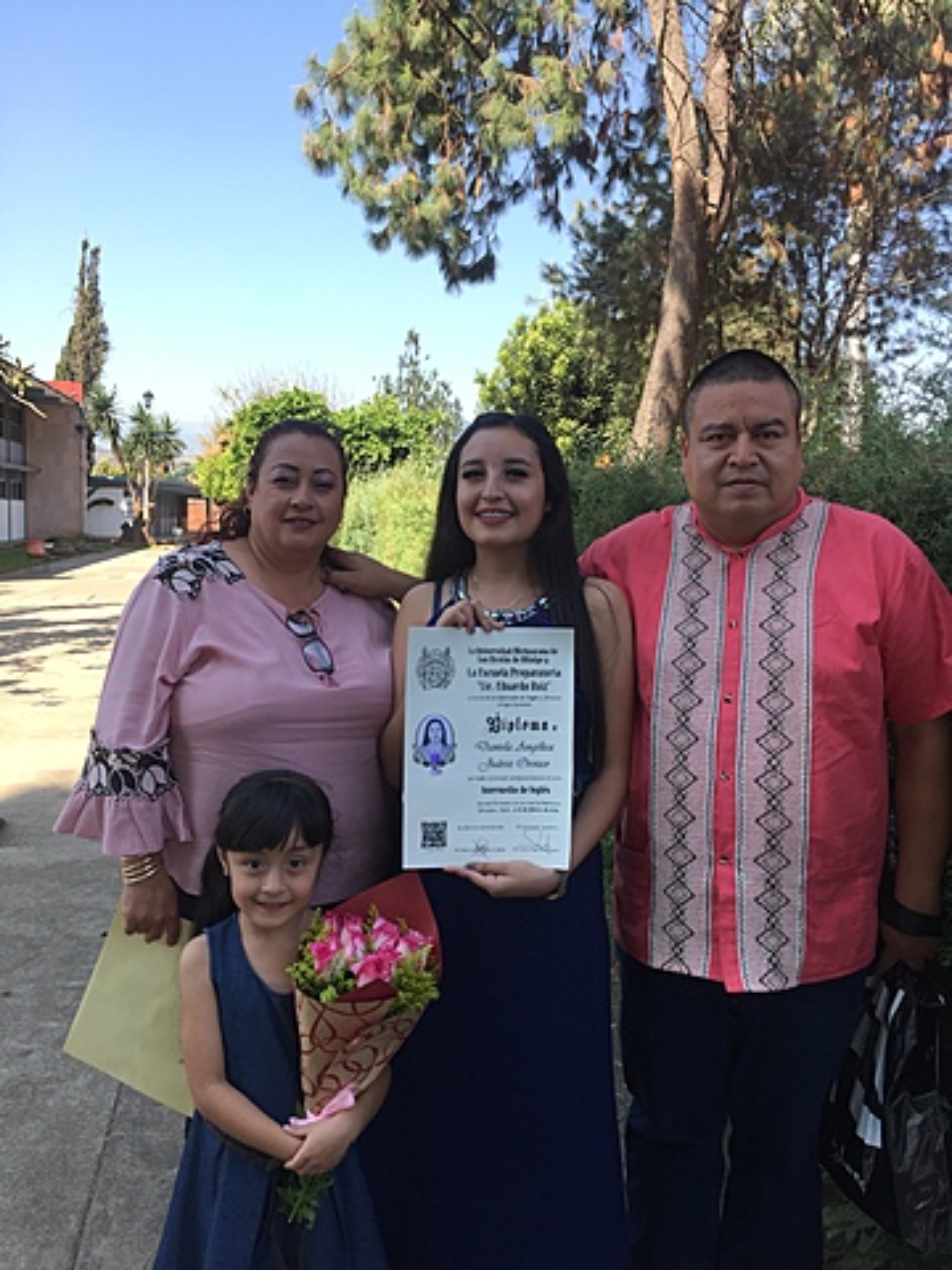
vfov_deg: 61.7
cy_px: 635
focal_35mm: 29
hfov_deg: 48.2
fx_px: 1063
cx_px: 476
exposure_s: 1/494
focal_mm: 4.15
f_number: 2.2
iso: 32
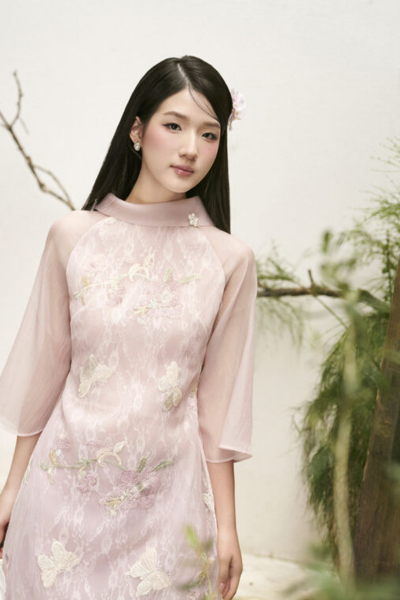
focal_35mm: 65
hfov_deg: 20.9
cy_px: 330
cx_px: 160
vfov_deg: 30.9
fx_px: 1084
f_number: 2.5
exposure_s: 1/500
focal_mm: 50
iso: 640
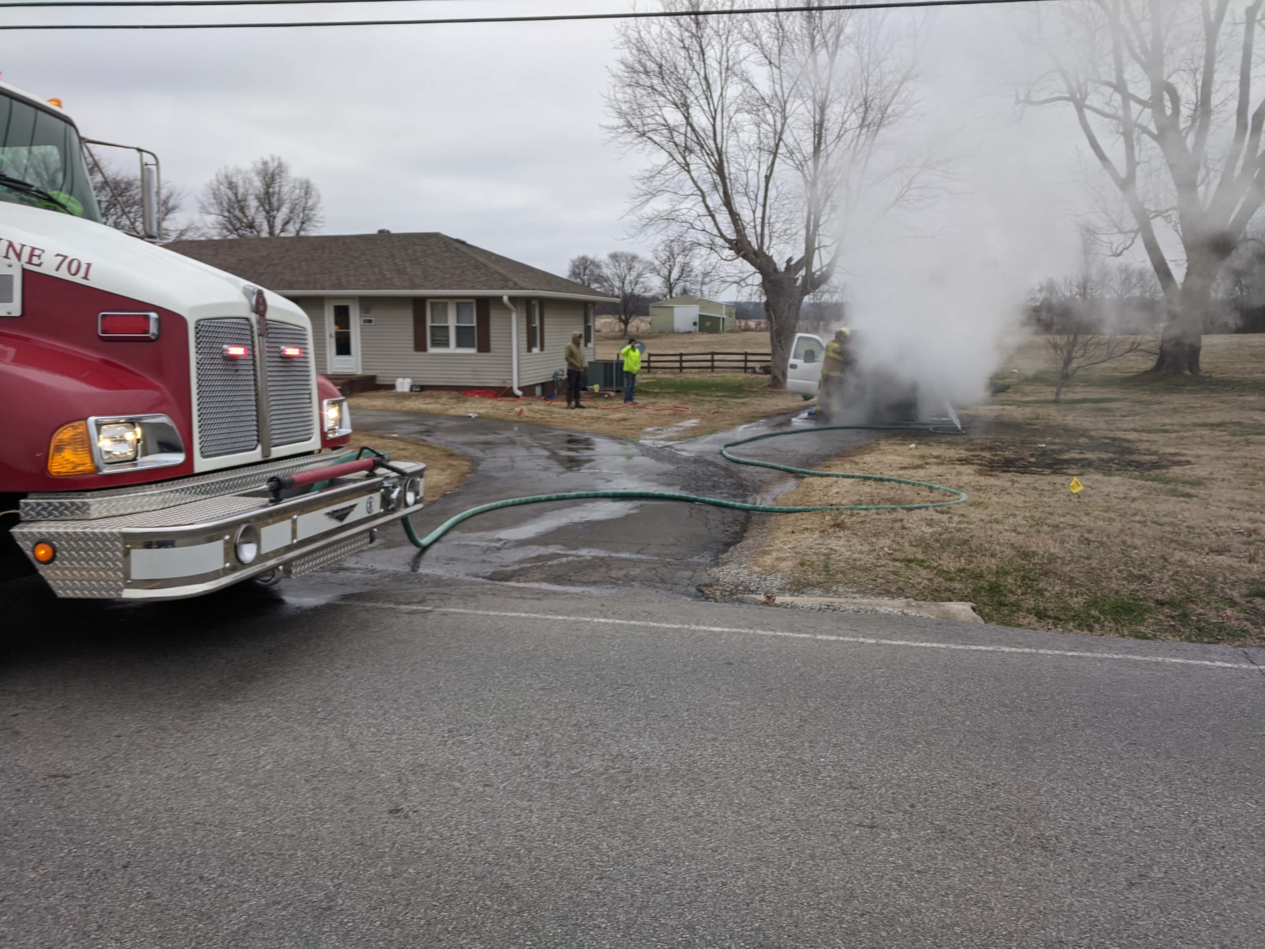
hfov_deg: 67.3
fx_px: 950
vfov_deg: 53.1
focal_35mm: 26
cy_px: 474
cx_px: 632
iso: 45
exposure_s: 1/700
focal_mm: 4.67
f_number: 2
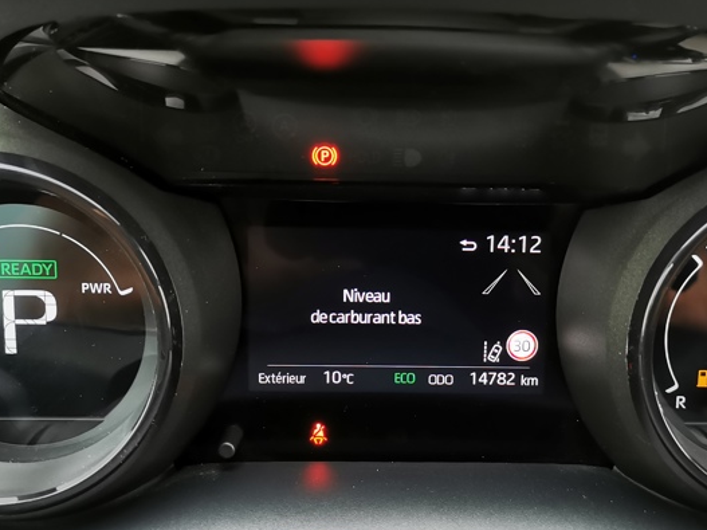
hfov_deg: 45.7
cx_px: 396
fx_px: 837
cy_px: 298
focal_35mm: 41
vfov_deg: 35.1
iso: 320
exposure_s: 1/100
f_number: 1.8
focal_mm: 5.58
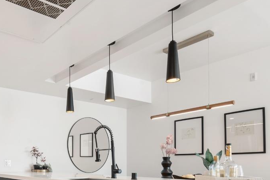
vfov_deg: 39.6
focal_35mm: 31
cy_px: 157
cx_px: 45
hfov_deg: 55.1
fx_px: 232
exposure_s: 1/6
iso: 160
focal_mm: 14
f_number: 9
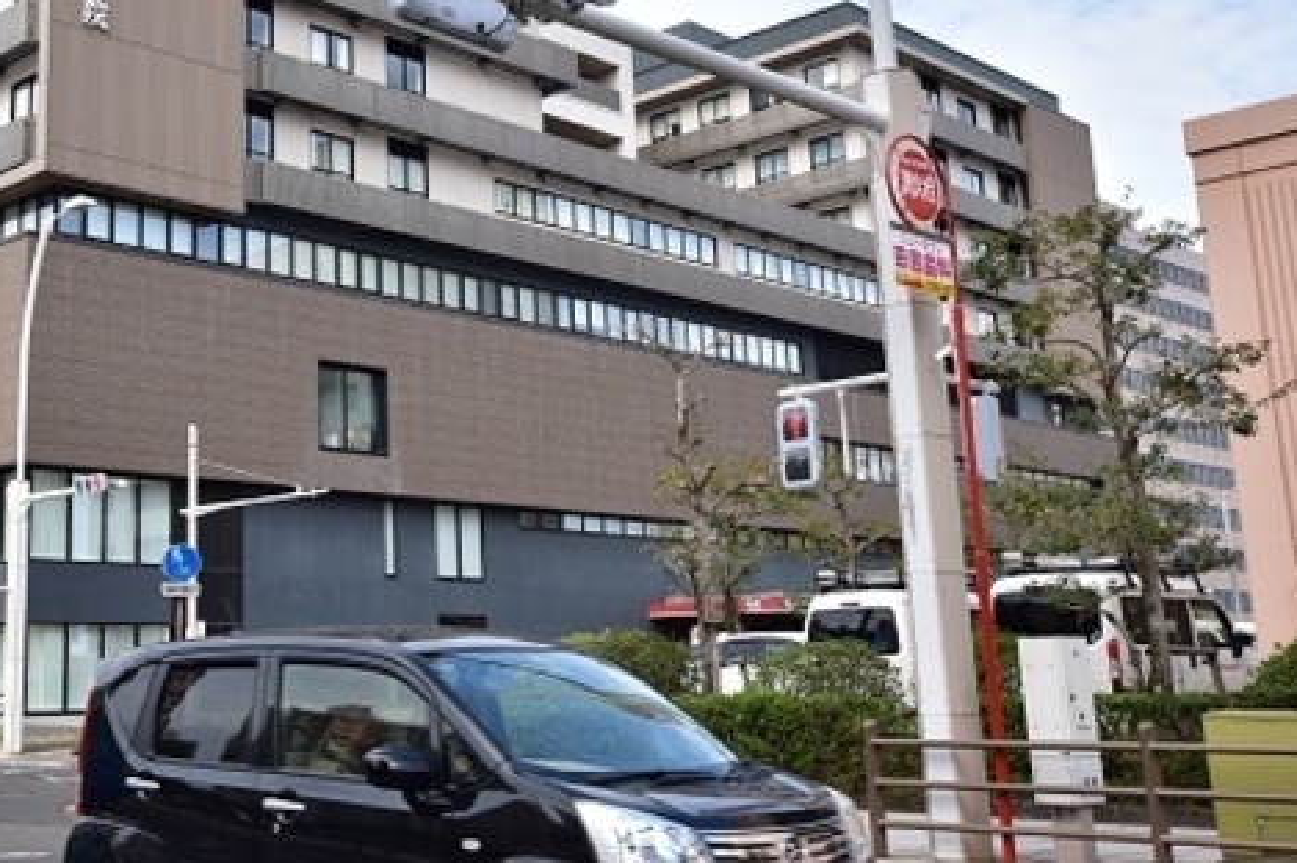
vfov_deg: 27.9
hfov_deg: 39.9
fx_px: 1728
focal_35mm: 48
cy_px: 292
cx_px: 315
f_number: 5
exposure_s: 1/500
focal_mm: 20
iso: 160
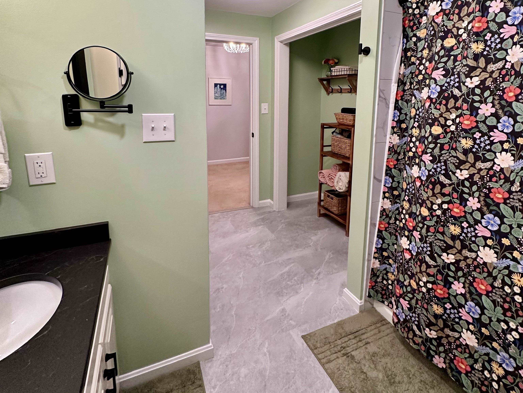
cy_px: 196
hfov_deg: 102.1
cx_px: 262
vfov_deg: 85.7
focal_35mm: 14
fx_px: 212
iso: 250
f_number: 2.2
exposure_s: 1/120
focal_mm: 2.22
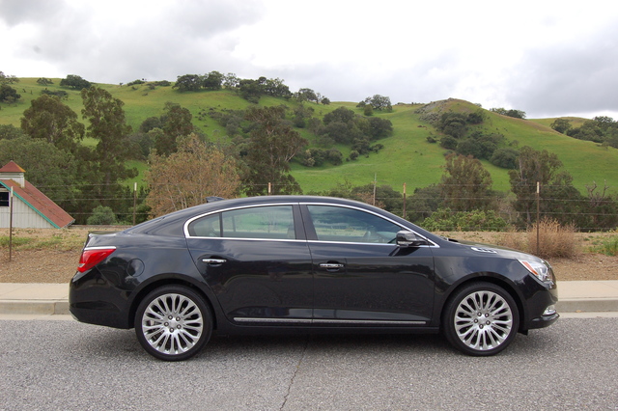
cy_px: 206
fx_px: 592
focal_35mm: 34
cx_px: 309
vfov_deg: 38.3
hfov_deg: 55.1
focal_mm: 23
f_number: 10
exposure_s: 1/250
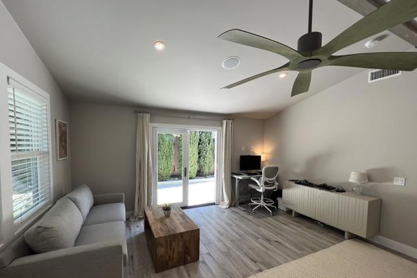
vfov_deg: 80.8
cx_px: 202
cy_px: 157
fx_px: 162
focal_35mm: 14
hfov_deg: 104.2
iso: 50
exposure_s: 1/120
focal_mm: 1.57
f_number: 1.8
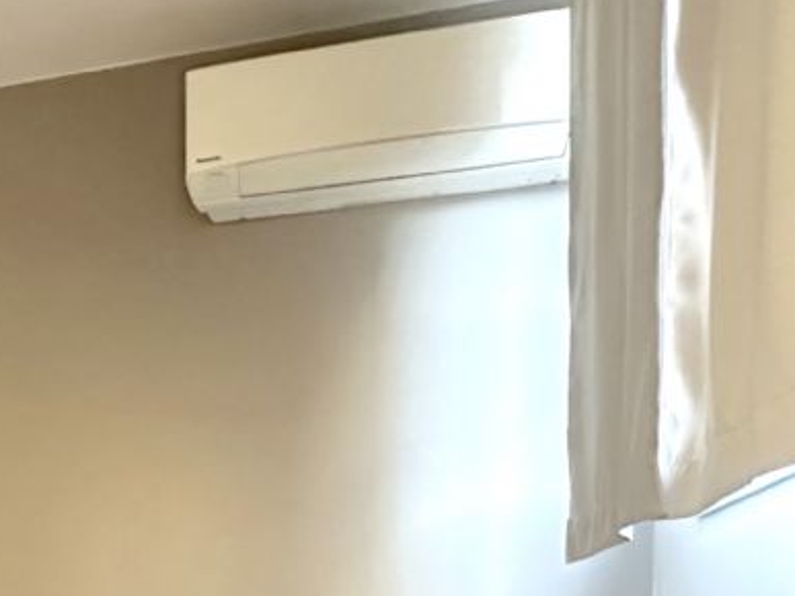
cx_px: -27
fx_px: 1079
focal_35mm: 47
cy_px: 729
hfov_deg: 35.9
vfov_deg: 27.0
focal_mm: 2.22
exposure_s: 1/50
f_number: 2.2
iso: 1000
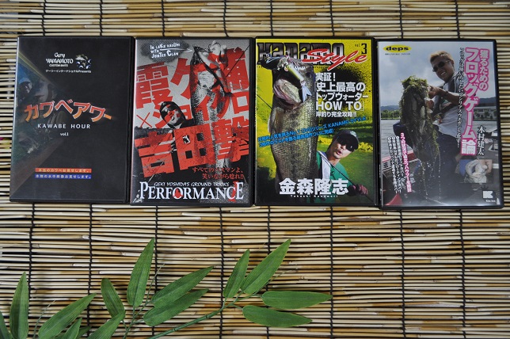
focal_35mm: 30
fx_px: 425
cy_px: 170
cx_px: 255
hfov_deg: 62.0
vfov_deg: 43.5
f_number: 4
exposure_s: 1/60
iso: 720
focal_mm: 20
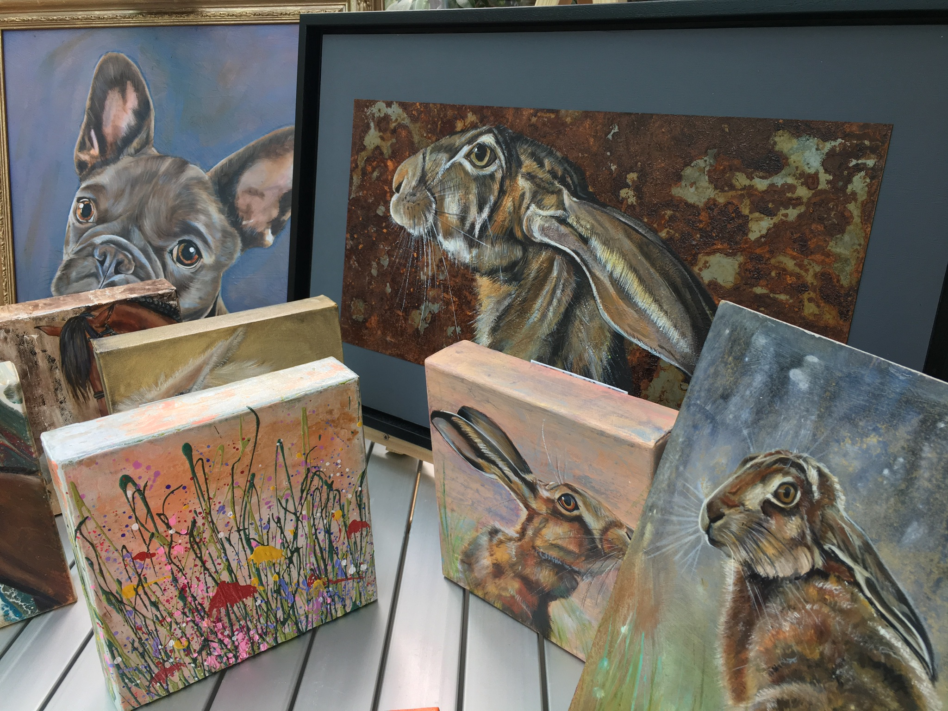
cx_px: 474
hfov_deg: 61.7
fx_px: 794
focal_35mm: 29
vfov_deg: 48.2
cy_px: 356
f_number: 2.2
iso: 40
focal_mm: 4.15
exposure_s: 1/100
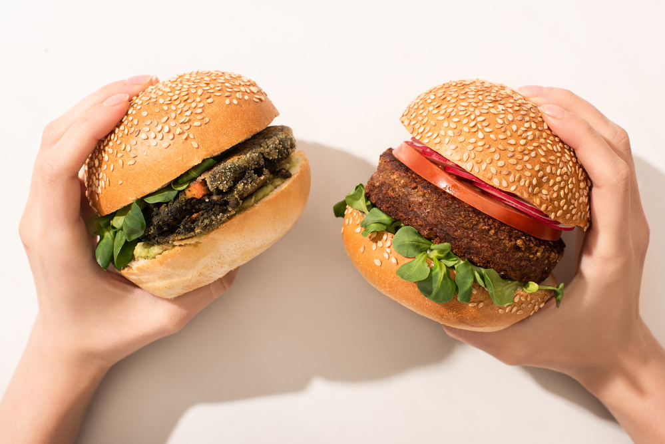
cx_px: 332
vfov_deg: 27.0
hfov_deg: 39.6
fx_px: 924
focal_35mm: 50
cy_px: 222
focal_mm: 50
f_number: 9
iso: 160
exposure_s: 1/160
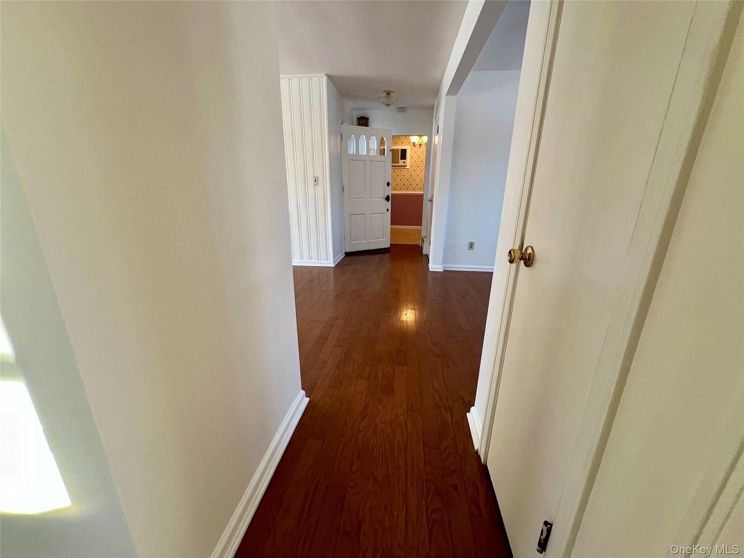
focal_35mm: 13
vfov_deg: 89.9
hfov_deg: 106.2
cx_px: 372
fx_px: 279
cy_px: 279
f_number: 1.8
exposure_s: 1/99
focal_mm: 1.57
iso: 125
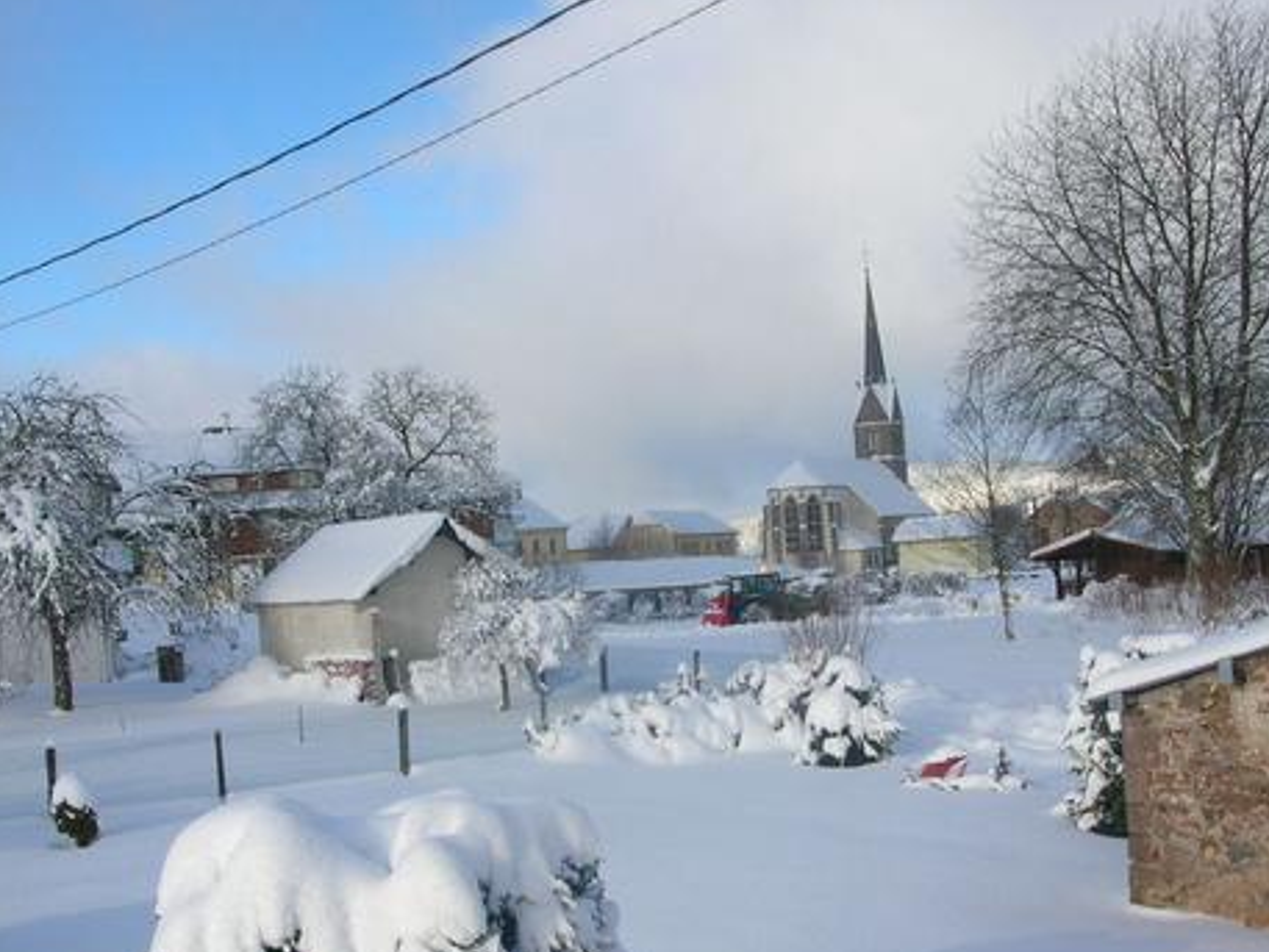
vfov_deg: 29.5
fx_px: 1797
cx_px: 655
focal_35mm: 49
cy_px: 638
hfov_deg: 38.9
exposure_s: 1/264
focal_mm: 5.8
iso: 50
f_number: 5.6
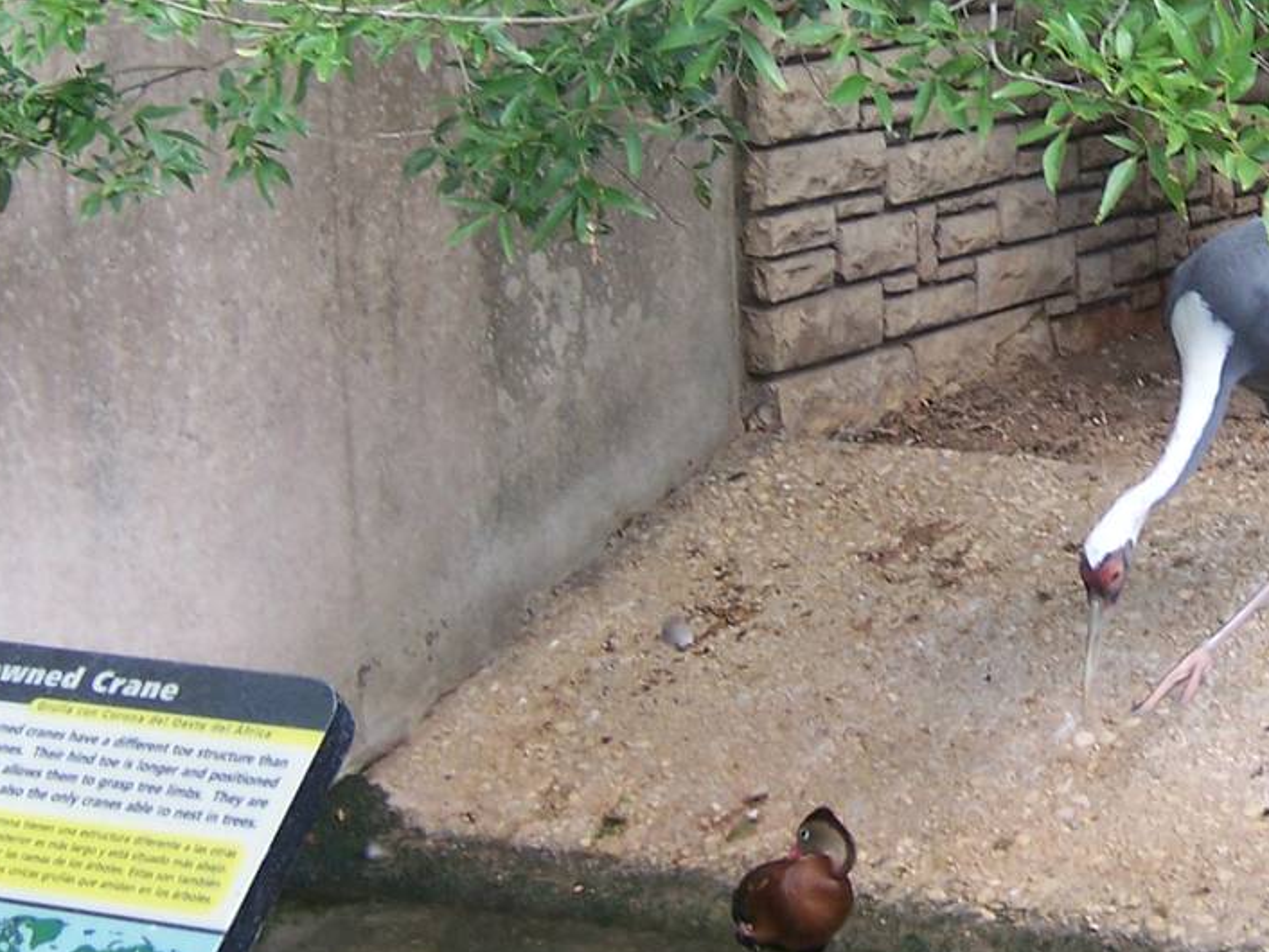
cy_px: 241
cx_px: 1073
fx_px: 4071
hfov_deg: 17.5
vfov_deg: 13.3
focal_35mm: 111
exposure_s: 1/90
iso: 80
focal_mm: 8.2
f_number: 3.4
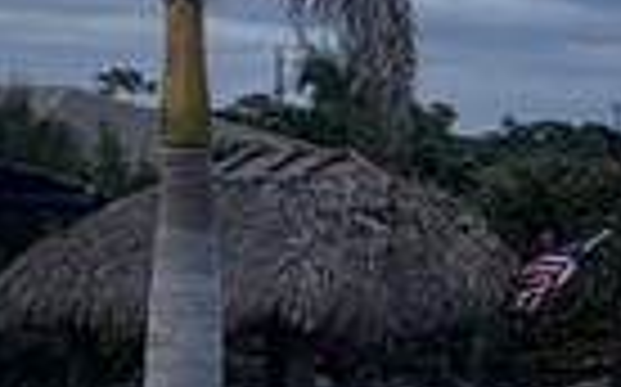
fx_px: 1860
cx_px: 2043
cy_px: 198
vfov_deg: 11.9
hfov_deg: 10.3
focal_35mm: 110
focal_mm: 2.22
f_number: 2.2
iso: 50
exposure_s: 1/910
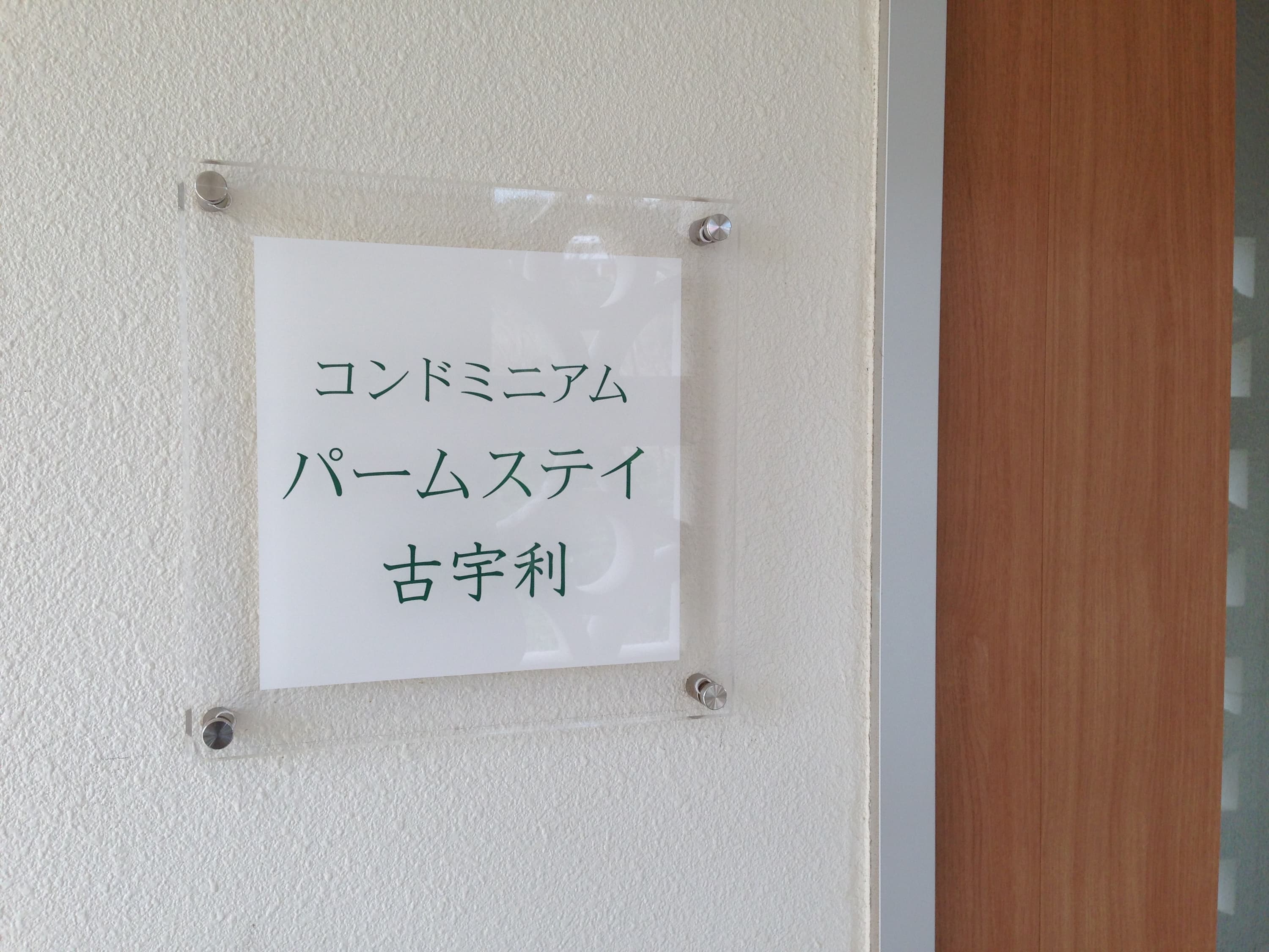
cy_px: 476
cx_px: 634
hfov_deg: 55.4
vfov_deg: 42.9
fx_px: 1210
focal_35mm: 33
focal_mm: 4.12
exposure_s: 1/129
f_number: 2.4
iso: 50
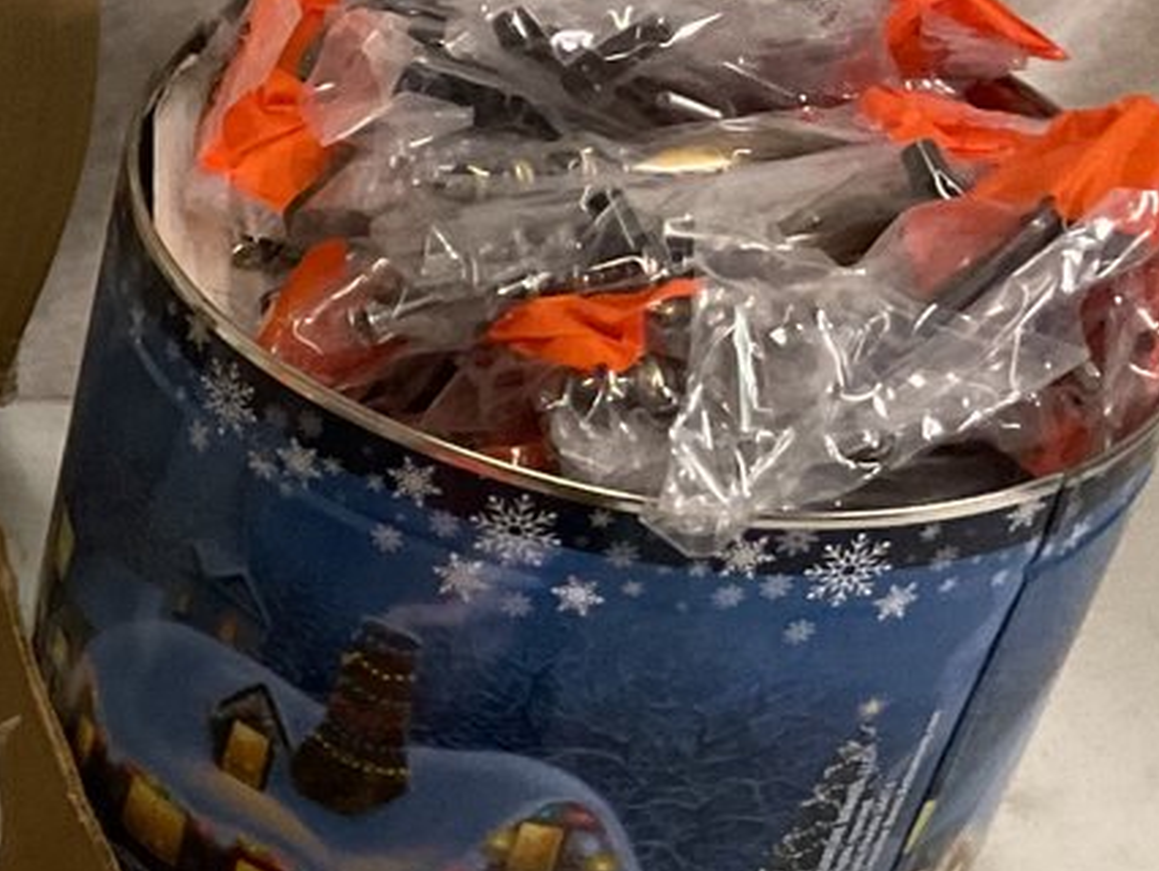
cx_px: -622
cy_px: 864
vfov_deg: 14.2
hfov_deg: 17.1
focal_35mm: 103
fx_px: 3451
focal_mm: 3
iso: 250
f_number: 1.8
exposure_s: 1/40
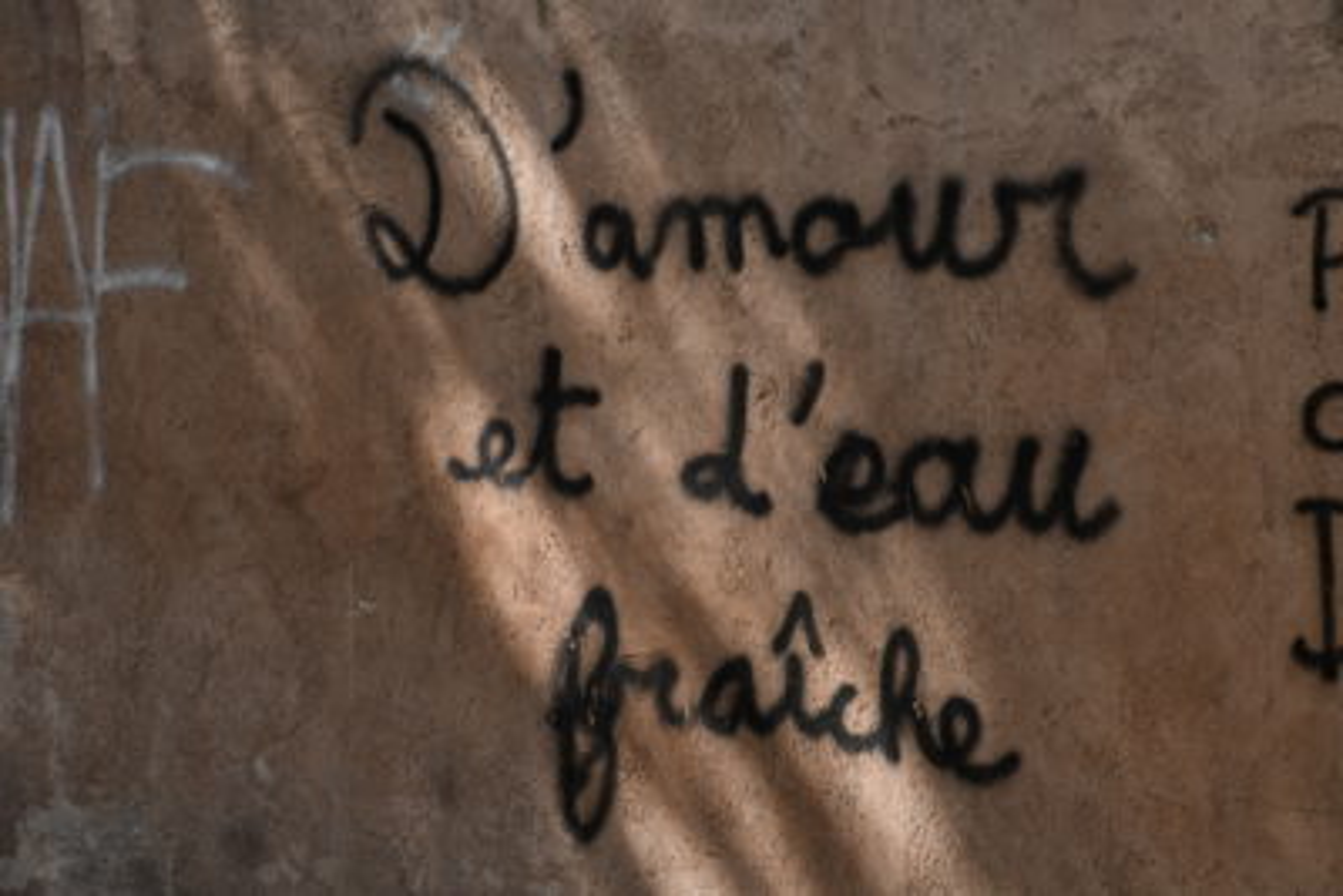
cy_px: 448
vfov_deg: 11.7
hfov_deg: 17.5
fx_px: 4366
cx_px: 672
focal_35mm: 117
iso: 100
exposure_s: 1/125
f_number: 5.3
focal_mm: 78
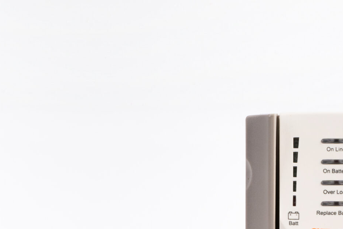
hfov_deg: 8.8
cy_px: 263
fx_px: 2220
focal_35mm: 233
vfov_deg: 5.9
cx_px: 333
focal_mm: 85
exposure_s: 1/200
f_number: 16
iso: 320
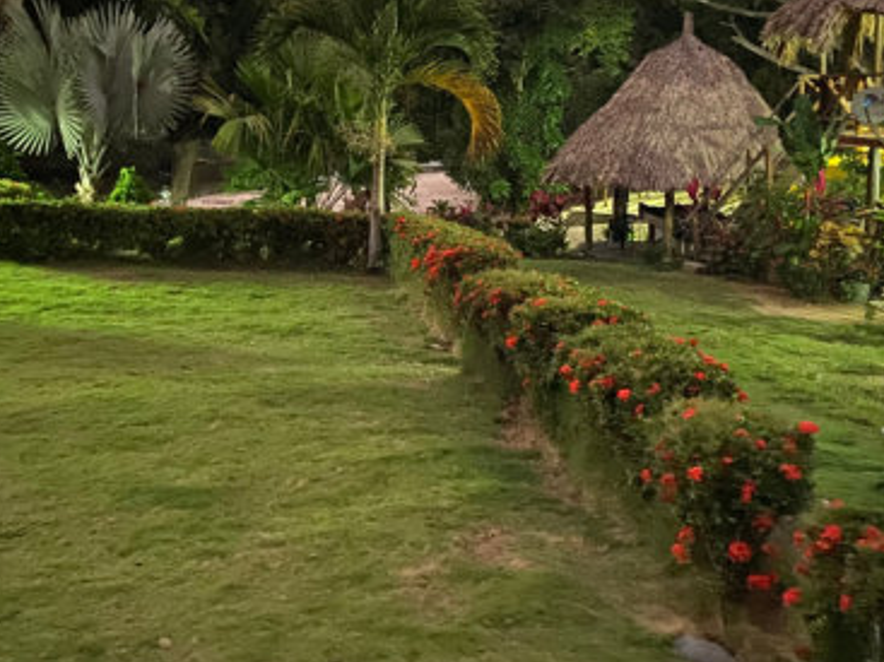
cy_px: 160
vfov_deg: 29.2
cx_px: 466
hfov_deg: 38.9
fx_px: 1251
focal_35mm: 49
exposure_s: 1/8
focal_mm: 4.25
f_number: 1.8
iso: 640
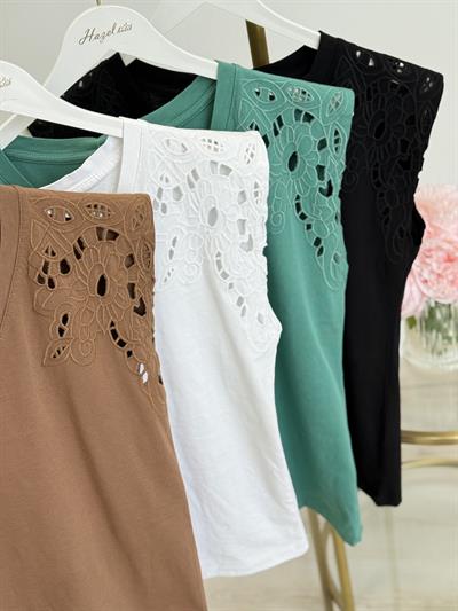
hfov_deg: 30.3
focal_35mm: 48
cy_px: 306
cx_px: 229
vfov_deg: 39.6
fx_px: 846
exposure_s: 1/326
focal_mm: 6.76
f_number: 1.78
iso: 64
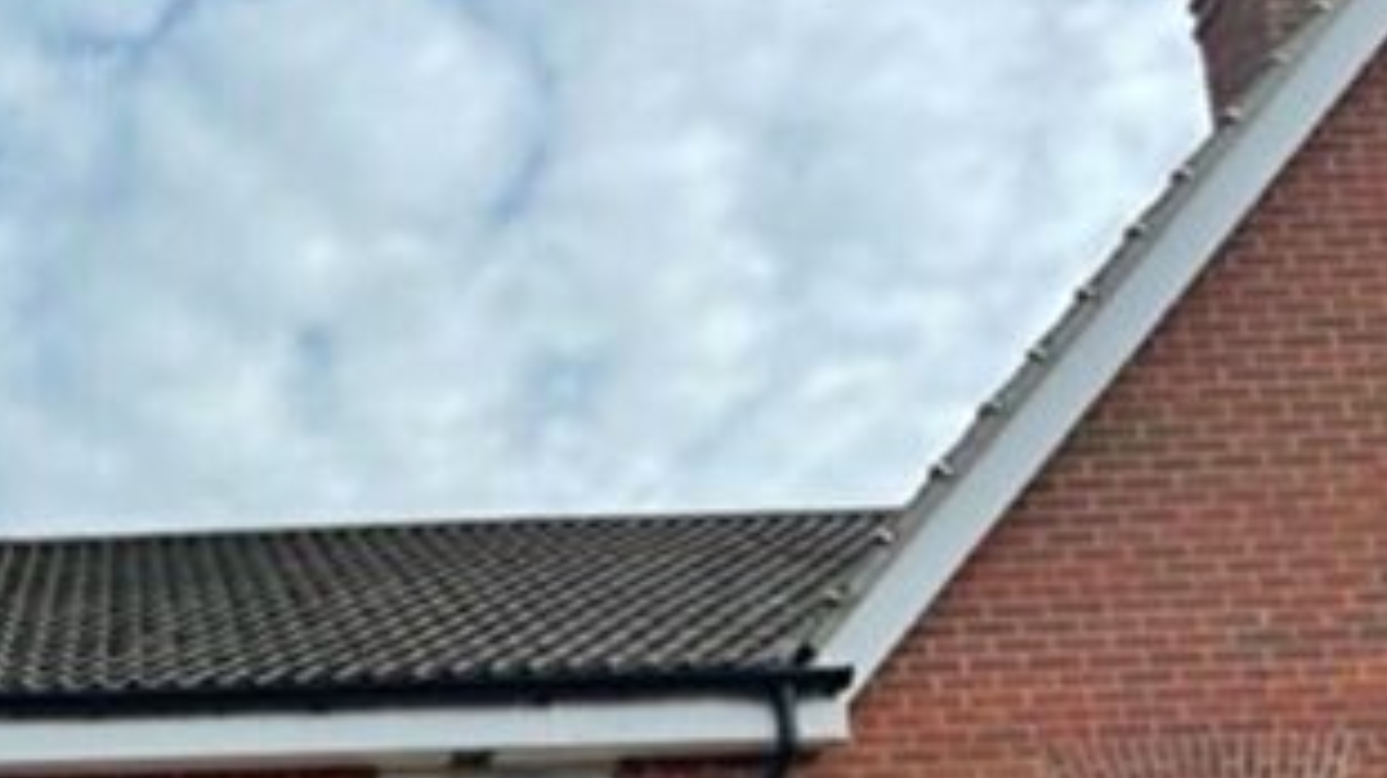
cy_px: 1111
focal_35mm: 64
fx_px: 2353
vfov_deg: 17.2
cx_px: -36
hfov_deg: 30.3
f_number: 1.6
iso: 32
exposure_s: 1/2717
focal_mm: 5.1
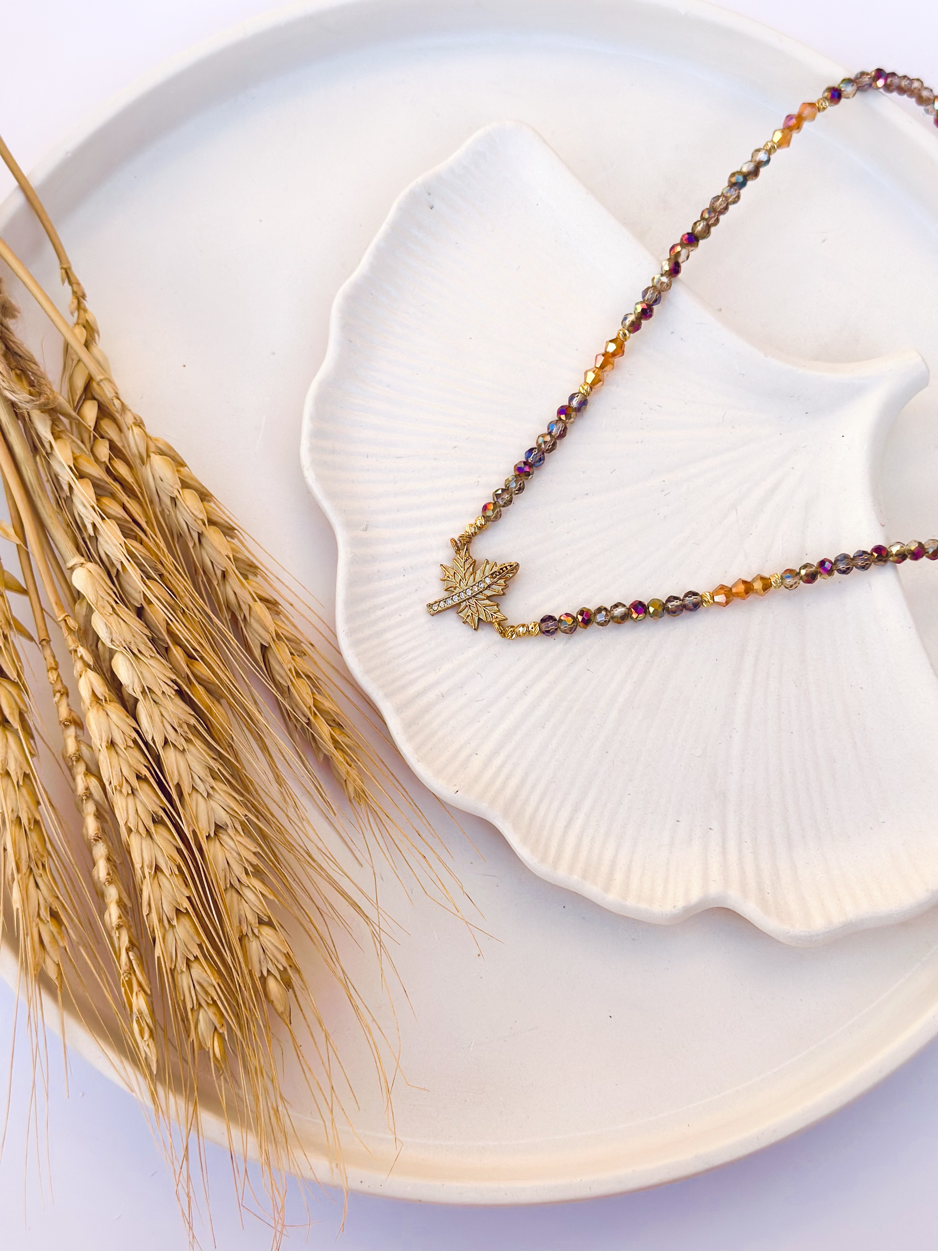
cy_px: 626
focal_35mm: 48
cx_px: 469
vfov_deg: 39.7
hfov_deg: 30.3
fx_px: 1734
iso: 80
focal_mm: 6.86
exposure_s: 1/2667
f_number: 1.78
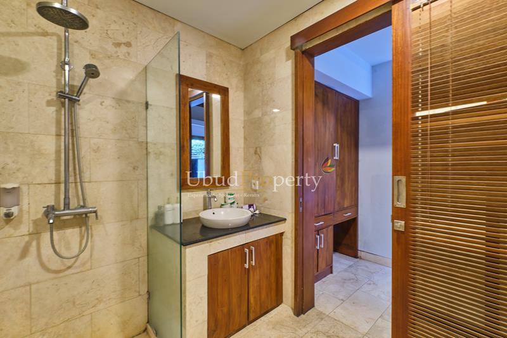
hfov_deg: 100.4
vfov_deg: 77.3
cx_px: 254
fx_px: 211
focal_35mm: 15
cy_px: 169
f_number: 16
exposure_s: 4
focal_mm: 10
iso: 160
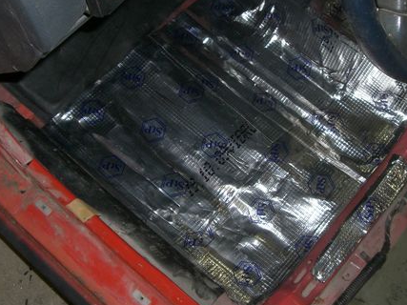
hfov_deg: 33.7
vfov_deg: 25.6
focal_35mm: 57
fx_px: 670
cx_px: 234
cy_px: 159
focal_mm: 6.2
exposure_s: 1/60
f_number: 2.7
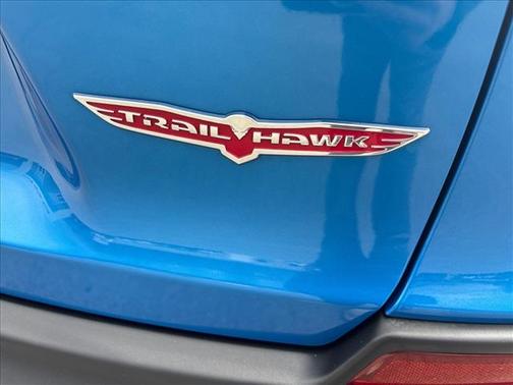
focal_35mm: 26
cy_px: 192
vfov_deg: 53.1
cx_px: 256
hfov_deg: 67.3
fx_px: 385
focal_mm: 5.96
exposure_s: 1/311
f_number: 1.6
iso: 50
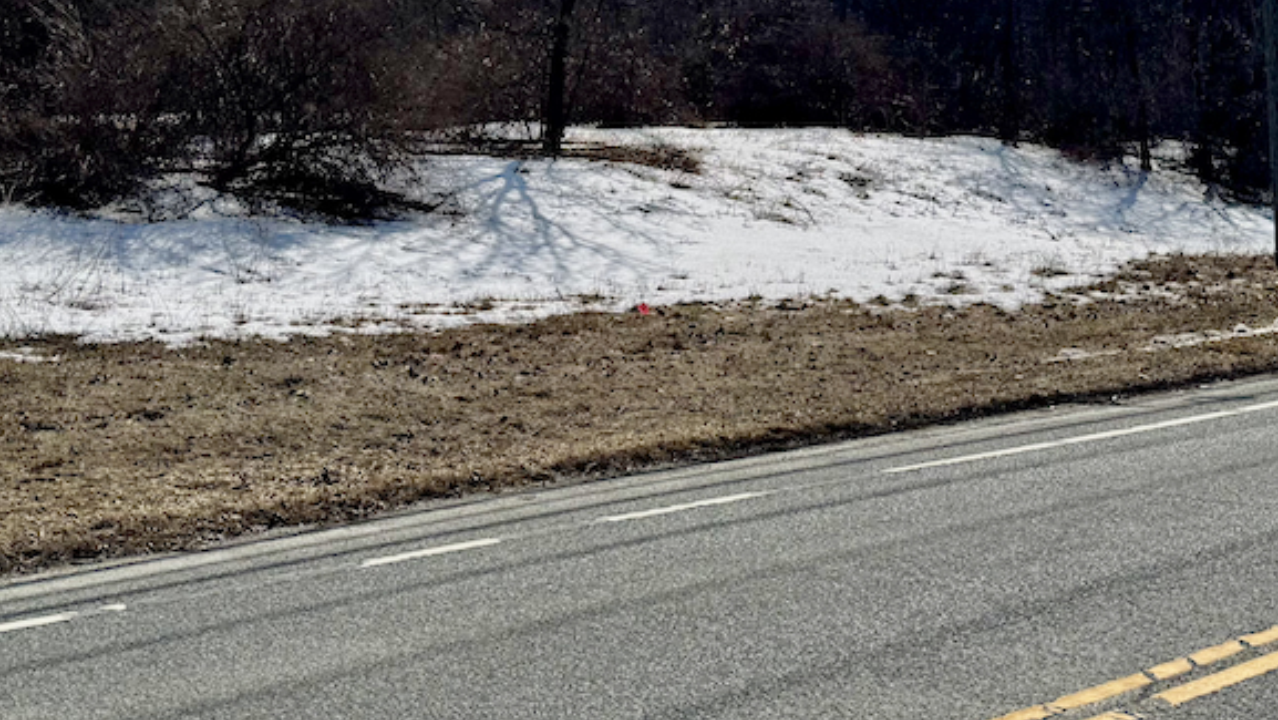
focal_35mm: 58
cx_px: 543
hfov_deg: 35.9
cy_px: -135
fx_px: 1966
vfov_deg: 19.6
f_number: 1.78
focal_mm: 6.76
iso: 50
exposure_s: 1/12346
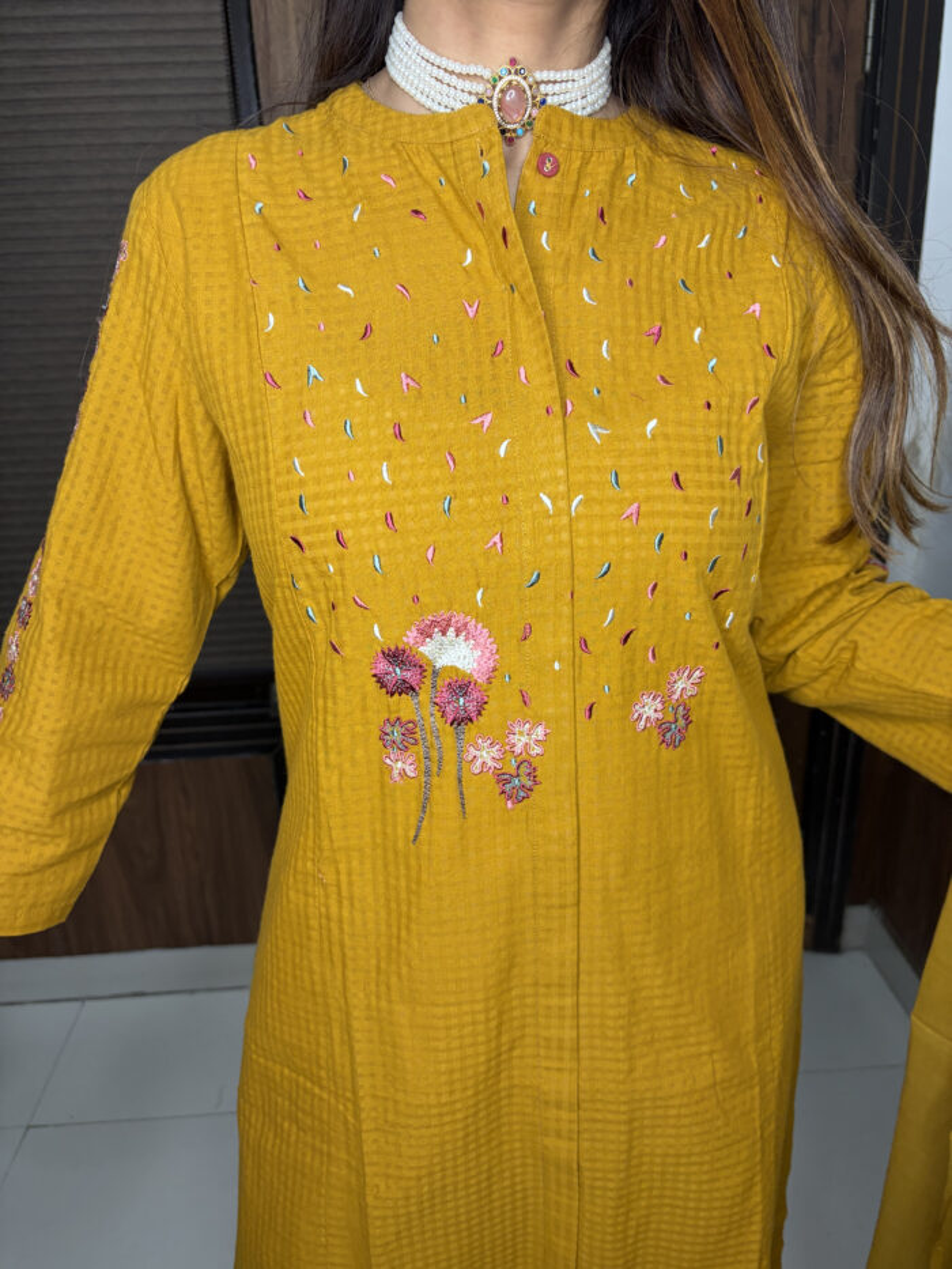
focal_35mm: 26
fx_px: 953
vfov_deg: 67.3
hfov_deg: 53.1
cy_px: 634
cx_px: 476
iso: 125
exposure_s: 1/100
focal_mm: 5.96
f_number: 1.6
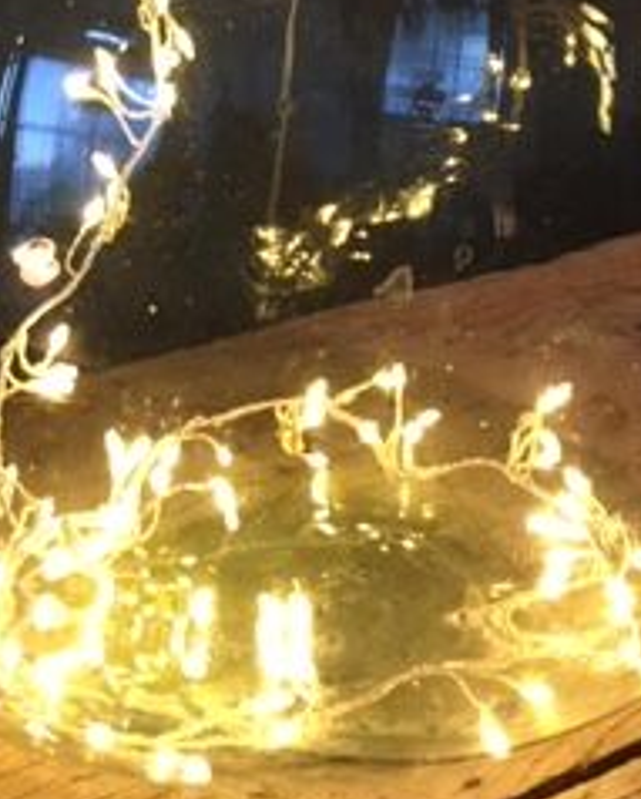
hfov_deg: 20.2
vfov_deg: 23.4
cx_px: 319
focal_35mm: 76
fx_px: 1799
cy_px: -94
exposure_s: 1/33
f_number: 2.2
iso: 125
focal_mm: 4.15
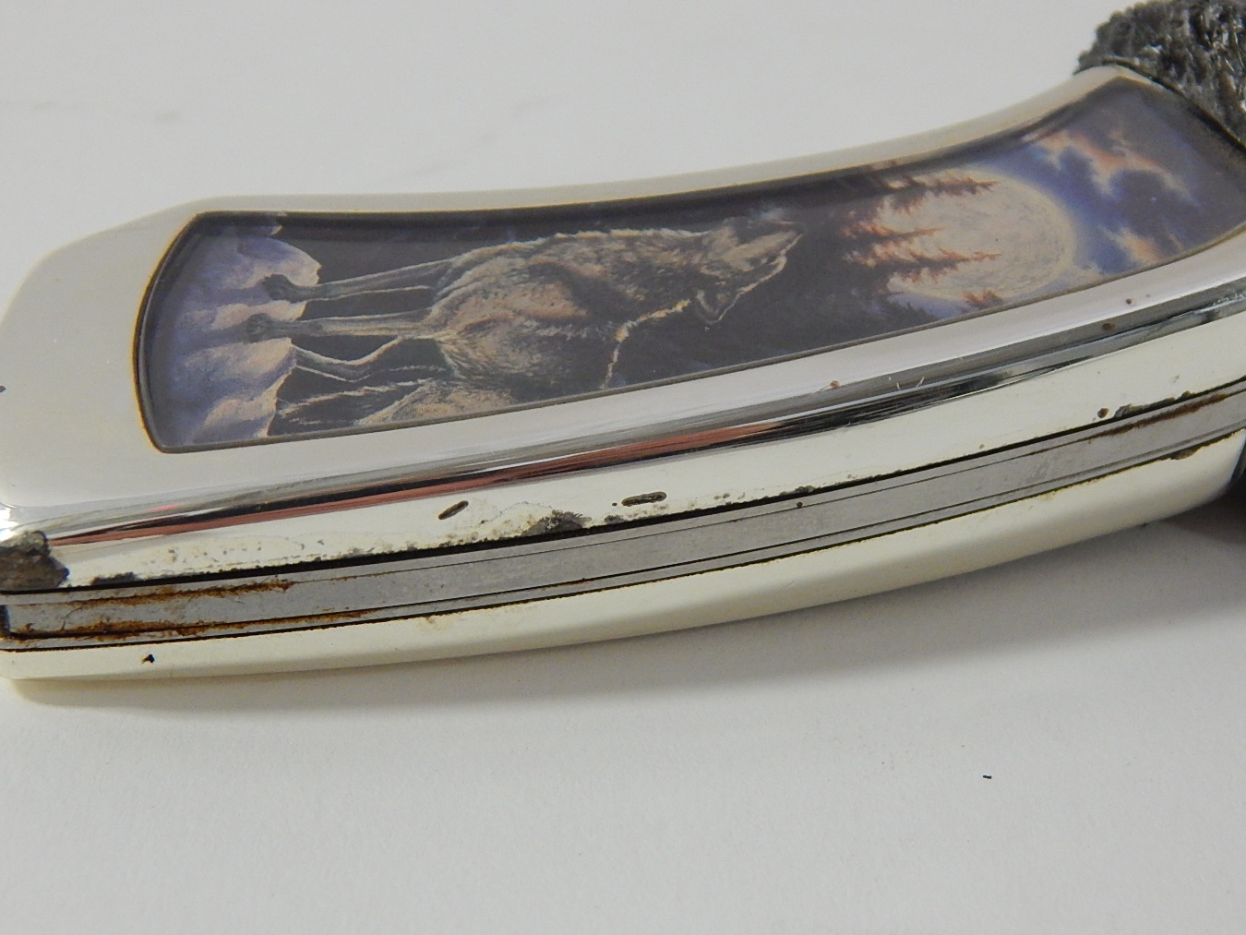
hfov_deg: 30.3
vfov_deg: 22.9
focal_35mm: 64
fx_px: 2304
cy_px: 537
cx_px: 612
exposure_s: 1/50
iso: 400
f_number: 3.8
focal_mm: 9.7
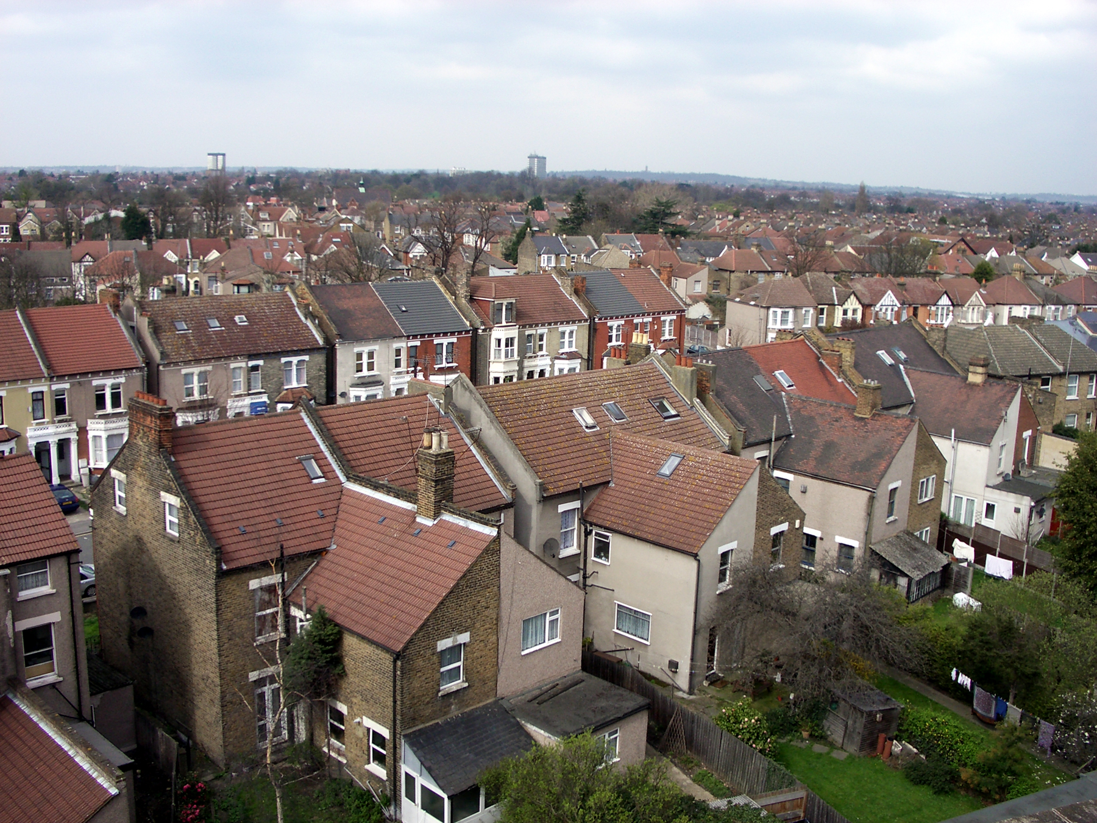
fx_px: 1109
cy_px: 412
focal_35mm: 35
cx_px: 548
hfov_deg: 52.6
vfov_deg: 40.7
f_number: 4.3
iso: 80
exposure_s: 1/250
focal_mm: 5.8
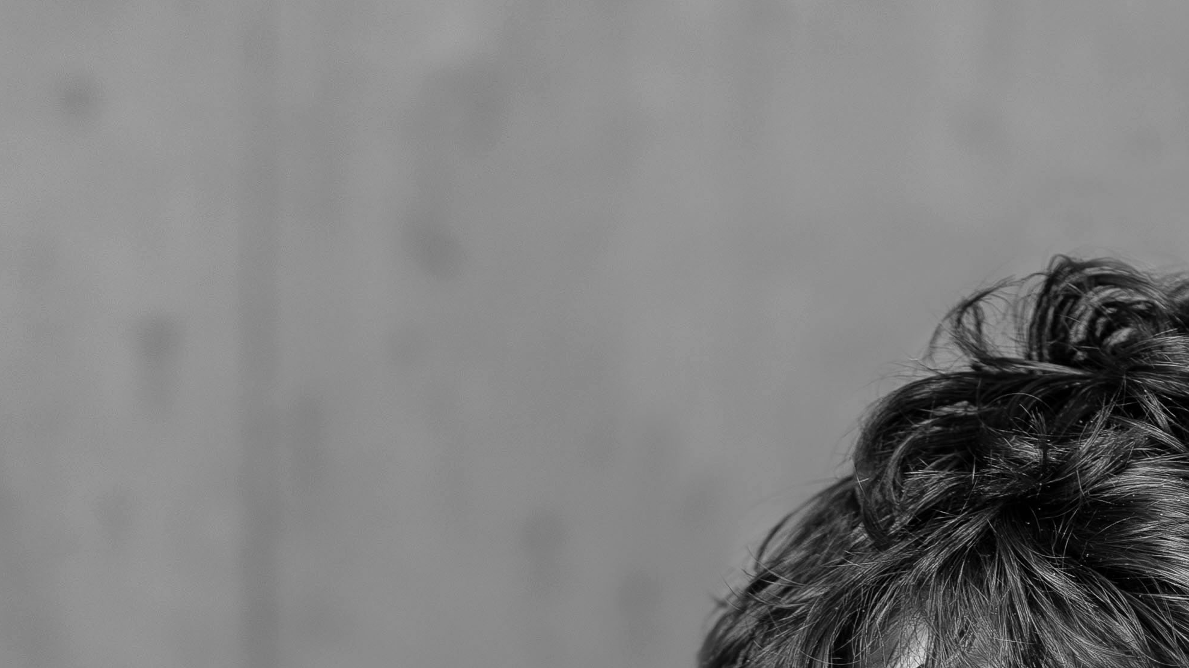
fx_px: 8512
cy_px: 1139
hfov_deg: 8.0
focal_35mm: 270
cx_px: 1122
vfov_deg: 4.5
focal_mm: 85
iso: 640
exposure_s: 1/160
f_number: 4
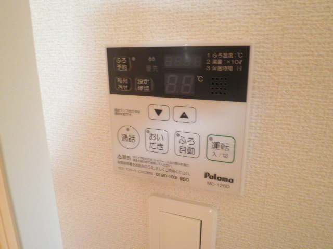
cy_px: 124
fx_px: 250
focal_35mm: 26
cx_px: 166
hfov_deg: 67.3
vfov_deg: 53.1
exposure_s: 1/13
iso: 160
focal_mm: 4.7
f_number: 2.8
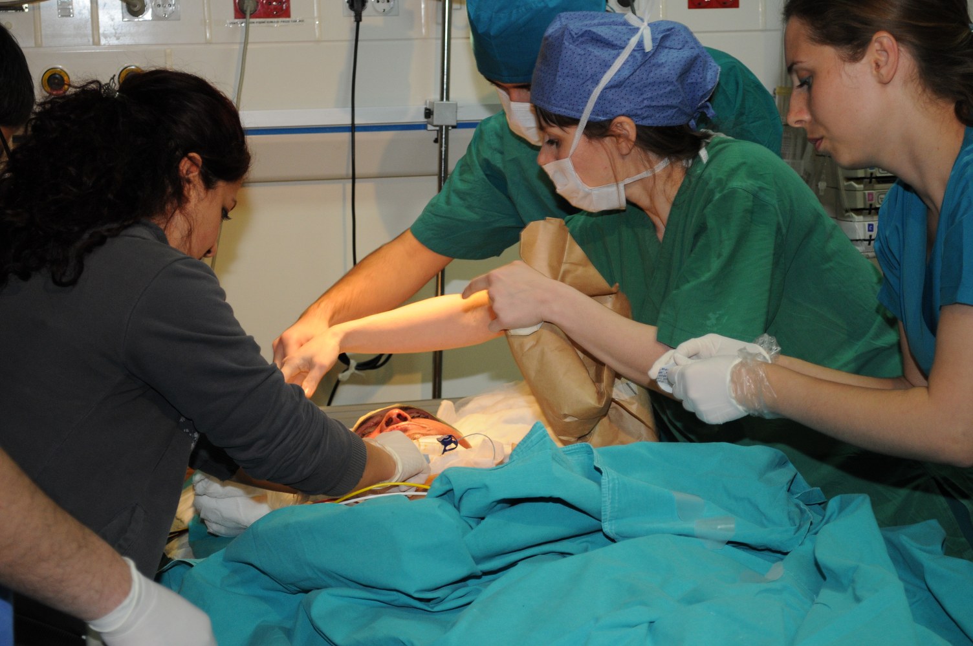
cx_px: 486
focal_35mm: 69
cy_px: 323
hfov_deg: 29.3
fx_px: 1863
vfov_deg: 19.7
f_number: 5.3
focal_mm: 46
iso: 640
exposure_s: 1/50
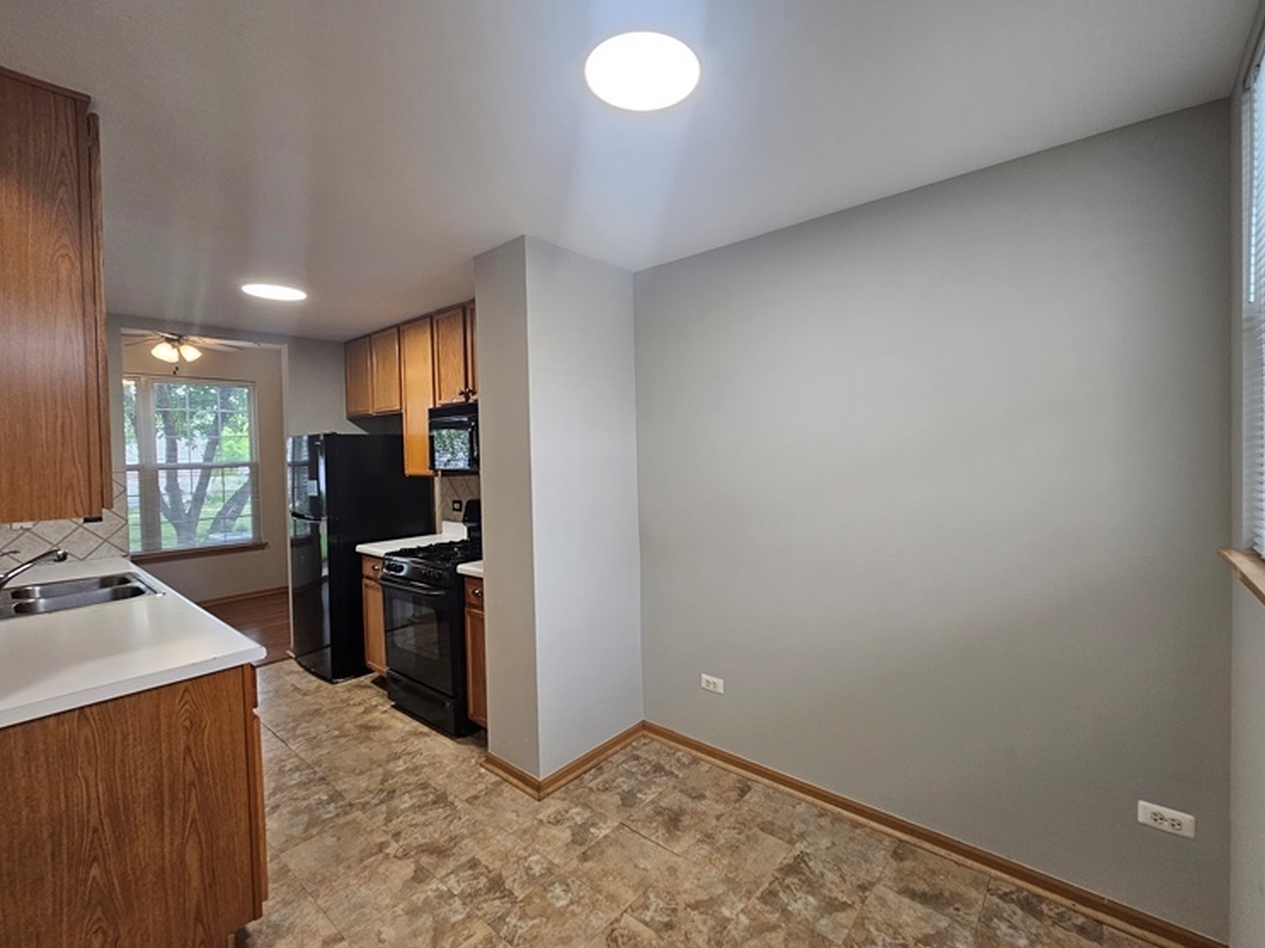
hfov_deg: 102.0
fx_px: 512
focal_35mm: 14
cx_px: 669
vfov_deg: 85.6
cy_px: 465
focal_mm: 2.2
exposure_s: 1/60
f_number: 2.2
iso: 160
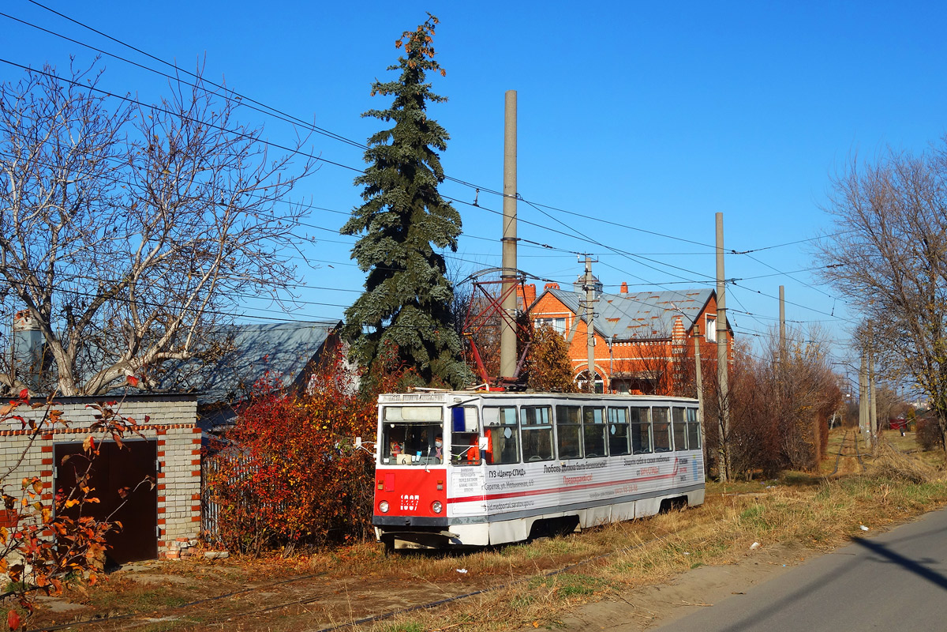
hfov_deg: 41.9
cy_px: 316
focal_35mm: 47
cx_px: 474
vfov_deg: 28.6
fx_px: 1236
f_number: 8
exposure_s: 1/500
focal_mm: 17.6
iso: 125
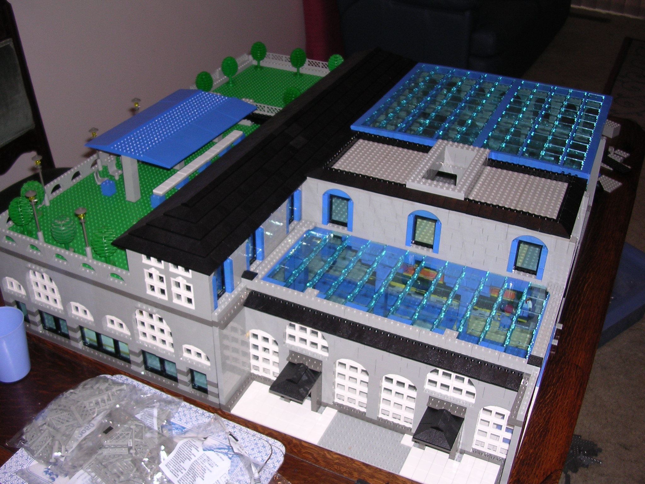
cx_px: 322
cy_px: 242
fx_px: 708
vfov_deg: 37.7
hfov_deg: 49.0
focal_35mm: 38
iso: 100
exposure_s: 1/60.1
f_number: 2.8
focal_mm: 5.8
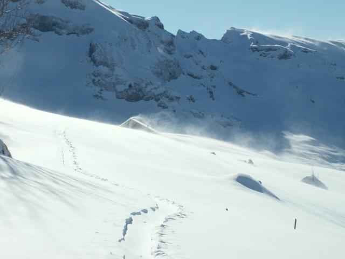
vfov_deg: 13.7
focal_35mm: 108
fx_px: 1076
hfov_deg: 18.2
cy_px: 130
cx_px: 172
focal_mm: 17.62
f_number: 8
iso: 50
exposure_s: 1/400
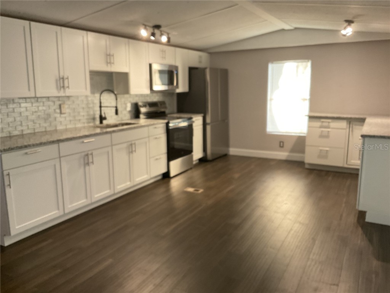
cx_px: 195
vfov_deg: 48.2
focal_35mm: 29
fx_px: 327
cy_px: 146
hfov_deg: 61.7
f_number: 1.8
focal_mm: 3
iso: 250
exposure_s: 1/60
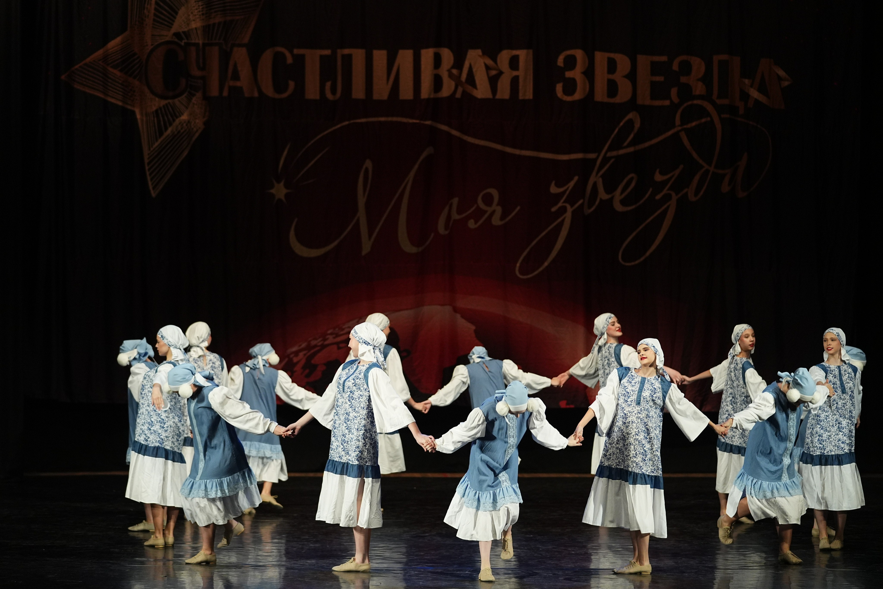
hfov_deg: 18.1
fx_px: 2772
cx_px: 442
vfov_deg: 12.1
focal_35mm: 113
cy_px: 294
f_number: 2.8
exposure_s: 1/400
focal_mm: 113
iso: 2500
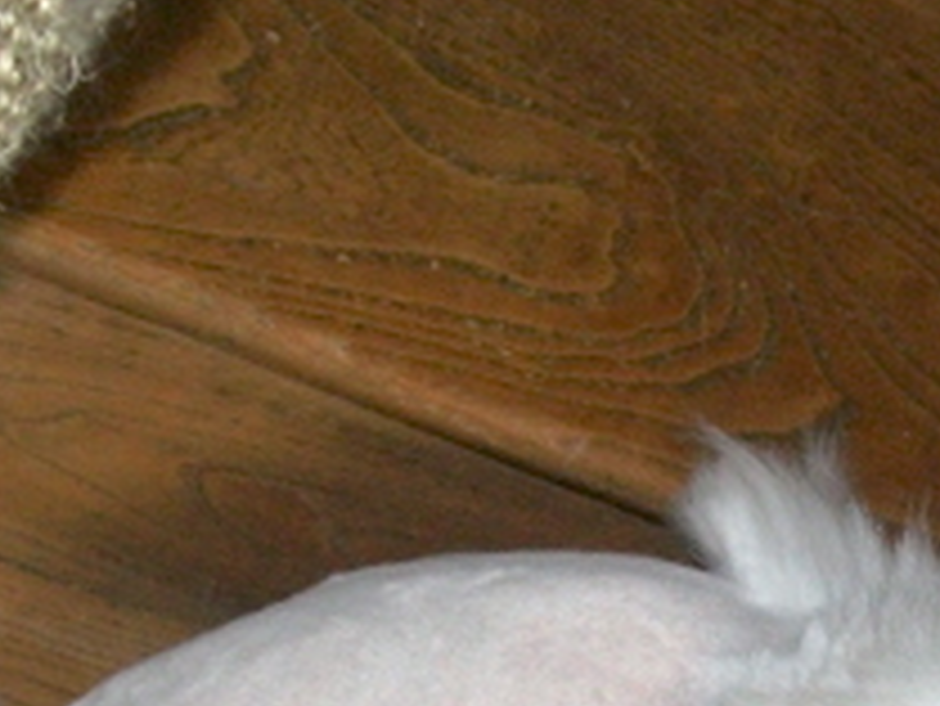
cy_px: 868
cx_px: 733
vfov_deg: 13.1
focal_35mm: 110
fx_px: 2989
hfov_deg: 17.7
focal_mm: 6
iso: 80
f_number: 2.7
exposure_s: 1/30
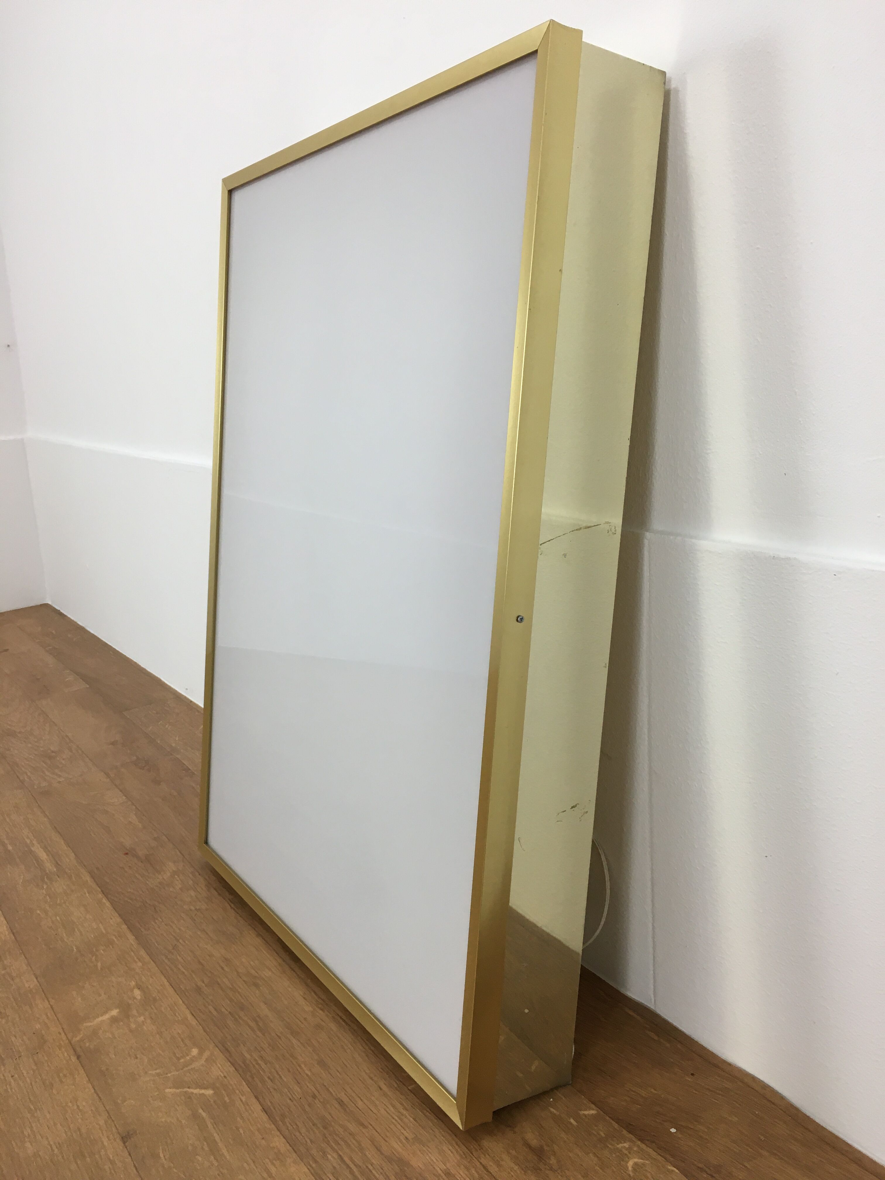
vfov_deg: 61.7
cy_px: 590
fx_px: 989
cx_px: 442
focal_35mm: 29
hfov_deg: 48.2
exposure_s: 1/33
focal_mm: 4.15
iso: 32
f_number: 2.2
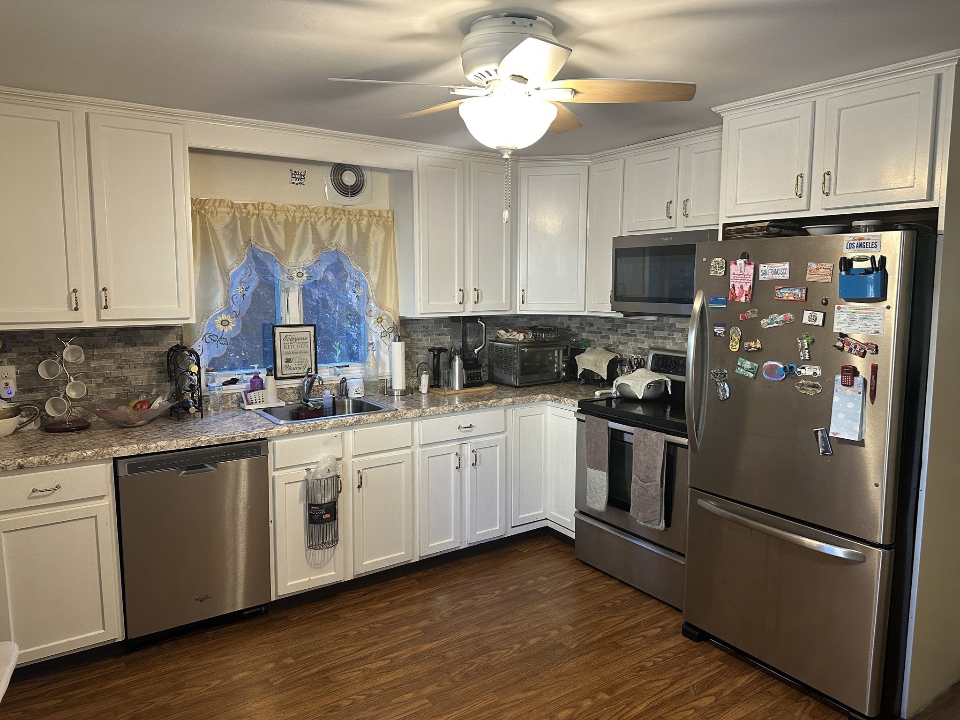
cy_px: 360
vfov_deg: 56.8
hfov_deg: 71.6
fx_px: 666
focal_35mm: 24
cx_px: 480
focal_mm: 6.86
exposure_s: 1/60
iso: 200
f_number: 1.78
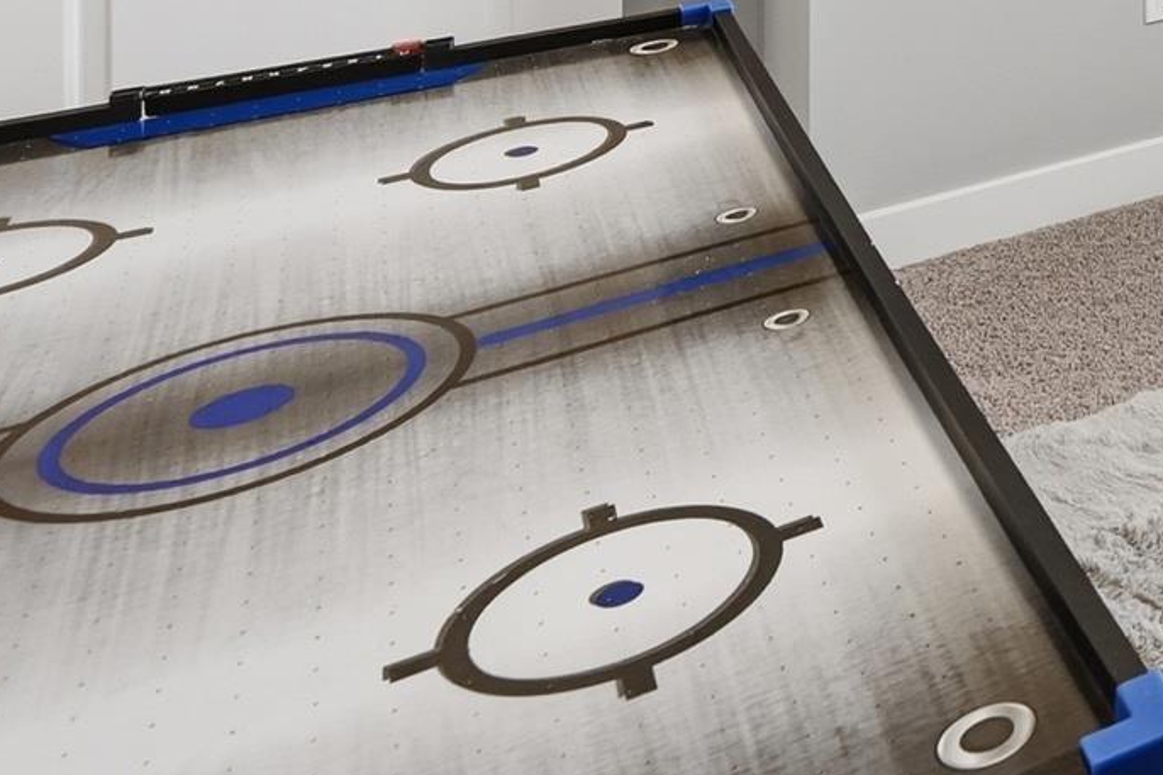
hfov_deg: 26.8
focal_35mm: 53
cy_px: -545
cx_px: 1746
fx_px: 1706
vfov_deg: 20.0
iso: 100
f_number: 8
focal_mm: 14.5
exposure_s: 1/15
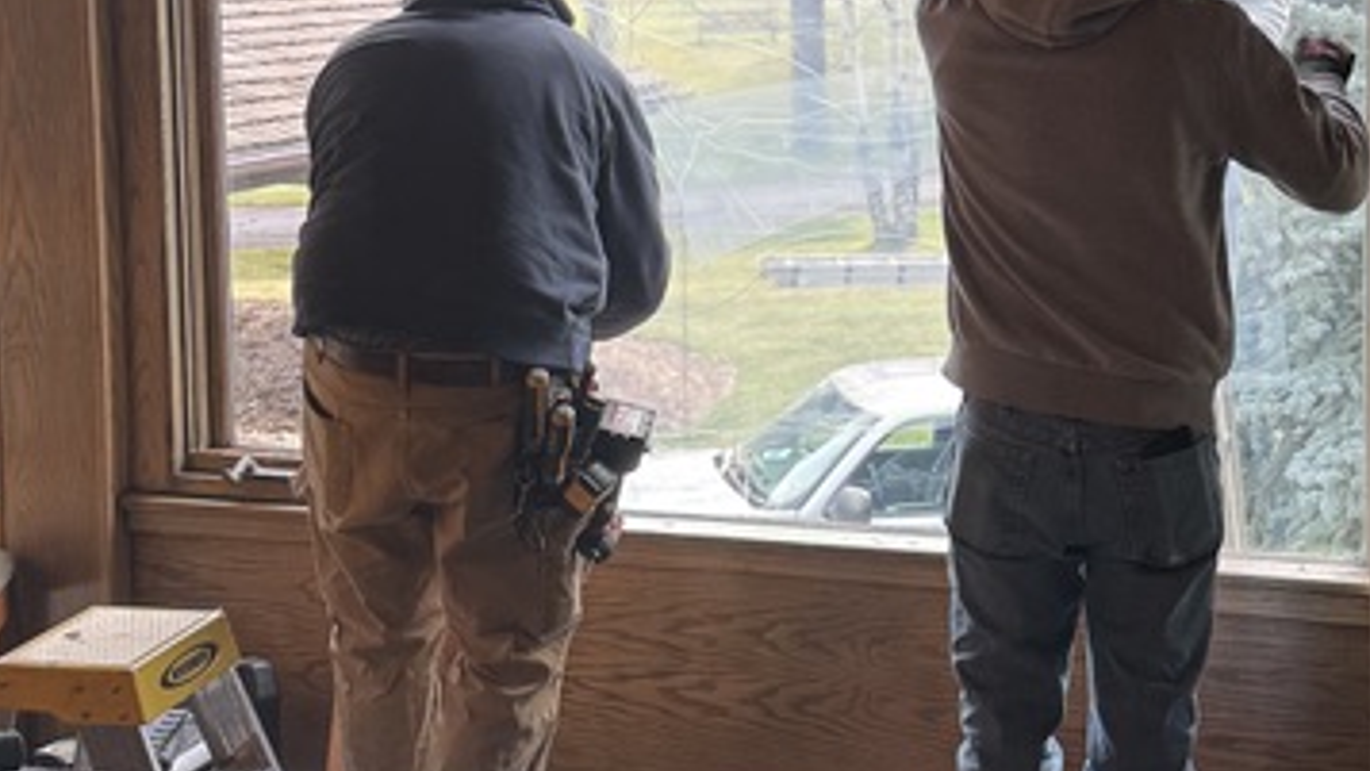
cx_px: 963
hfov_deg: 28.0
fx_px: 2725
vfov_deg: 16.0
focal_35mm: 75
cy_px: 142
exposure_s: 1/120
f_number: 1.78
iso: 80
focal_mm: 6.76
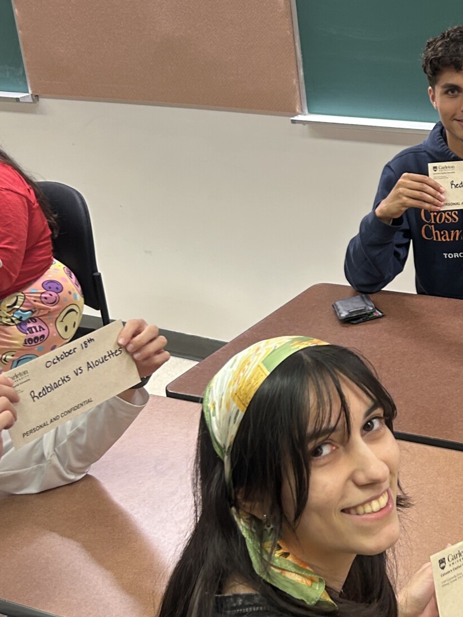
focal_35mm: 61
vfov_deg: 31.6
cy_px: 255
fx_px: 1088
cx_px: 438
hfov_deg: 23.2
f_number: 1.5
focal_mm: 5.7
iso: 125
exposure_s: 1/60
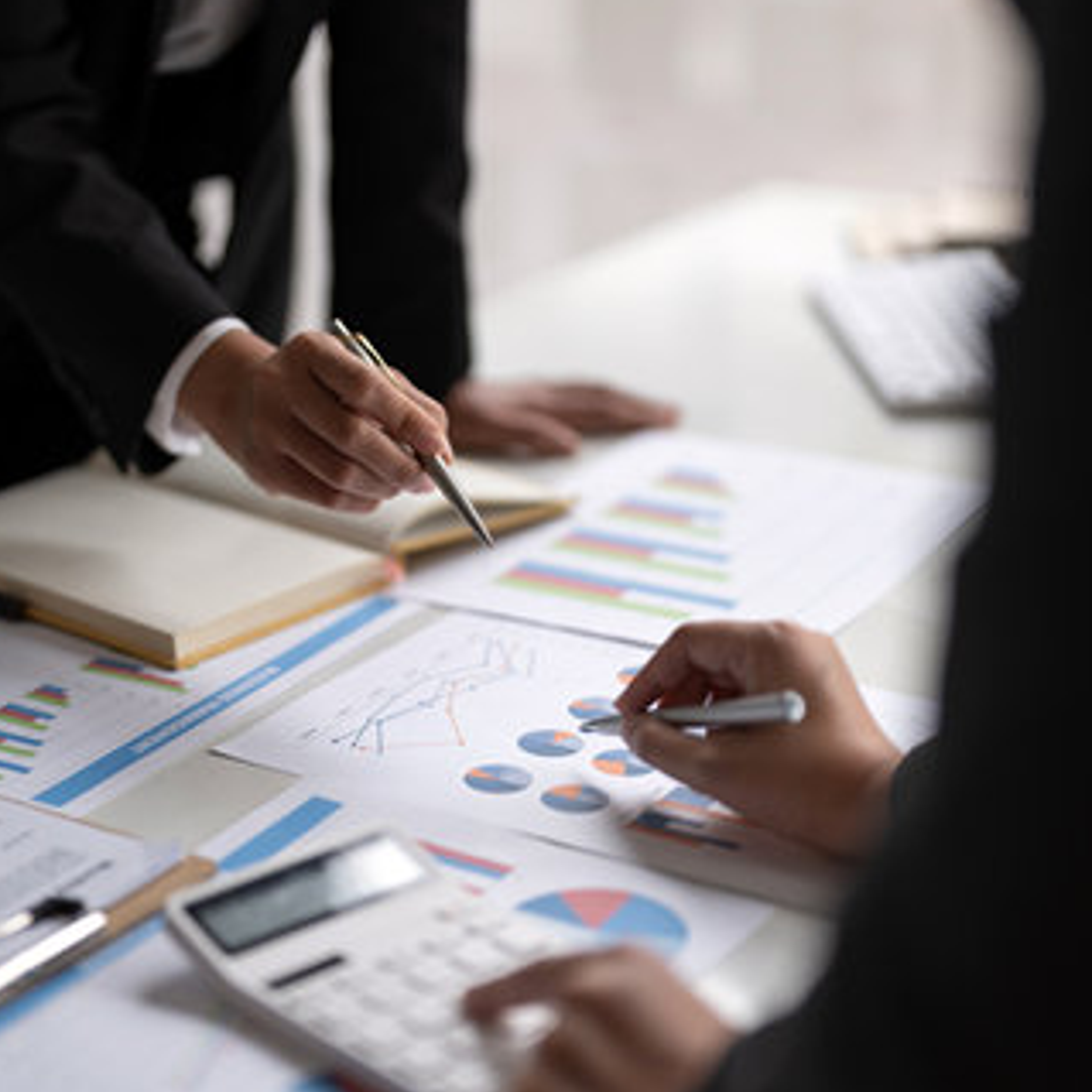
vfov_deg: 21.6
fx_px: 2855
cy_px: 609
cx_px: 377
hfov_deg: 21.6
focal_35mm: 80
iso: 100
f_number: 1.2
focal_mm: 50
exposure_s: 1/320
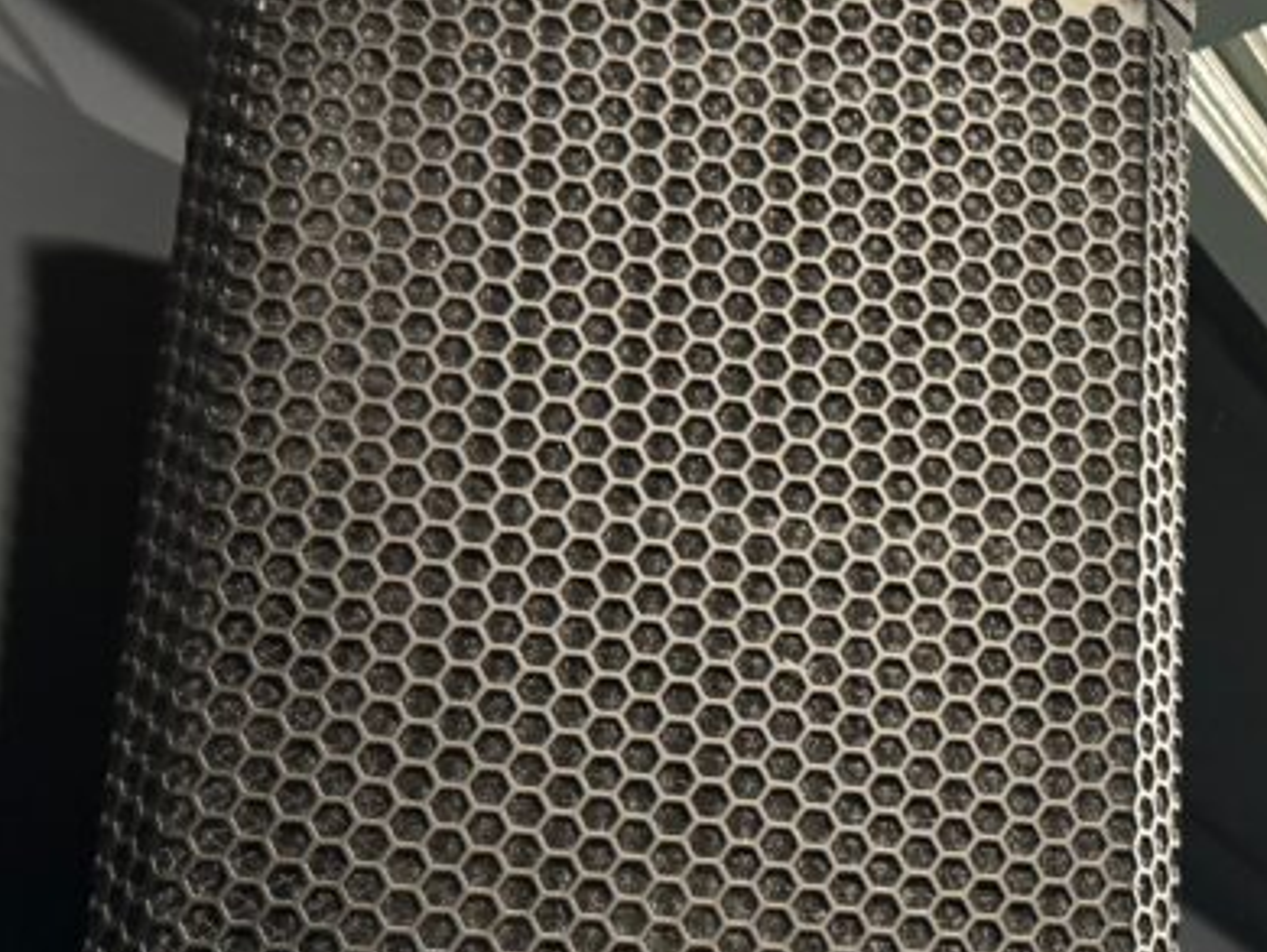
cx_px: 1036
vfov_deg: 23.1
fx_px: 2307
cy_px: 692
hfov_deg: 29.9
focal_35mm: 63
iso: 1000
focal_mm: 6.76
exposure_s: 1/33
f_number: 1.78
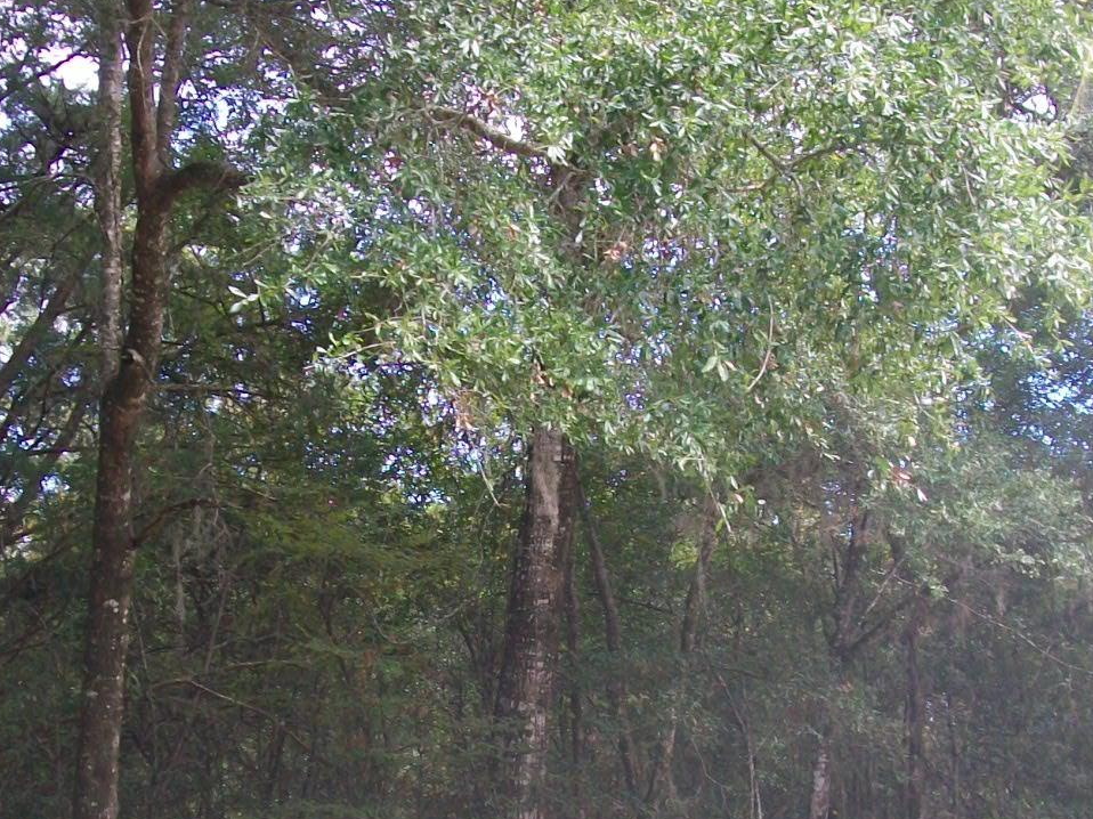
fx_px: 2431
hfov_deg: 25.3
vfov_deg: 18.9
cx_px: 511
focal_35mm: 77
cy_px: 652
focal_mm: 6
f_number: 2.7
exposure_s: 1/100
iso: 64
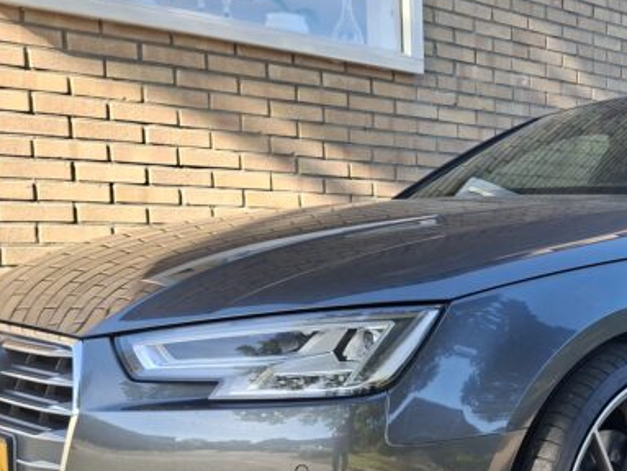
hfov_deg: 37.6
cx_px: 535
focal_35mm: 48
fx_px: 870
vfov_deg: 29.7
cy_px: 365
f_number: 1.8
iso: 50
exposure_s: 1/321
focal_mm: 5.54
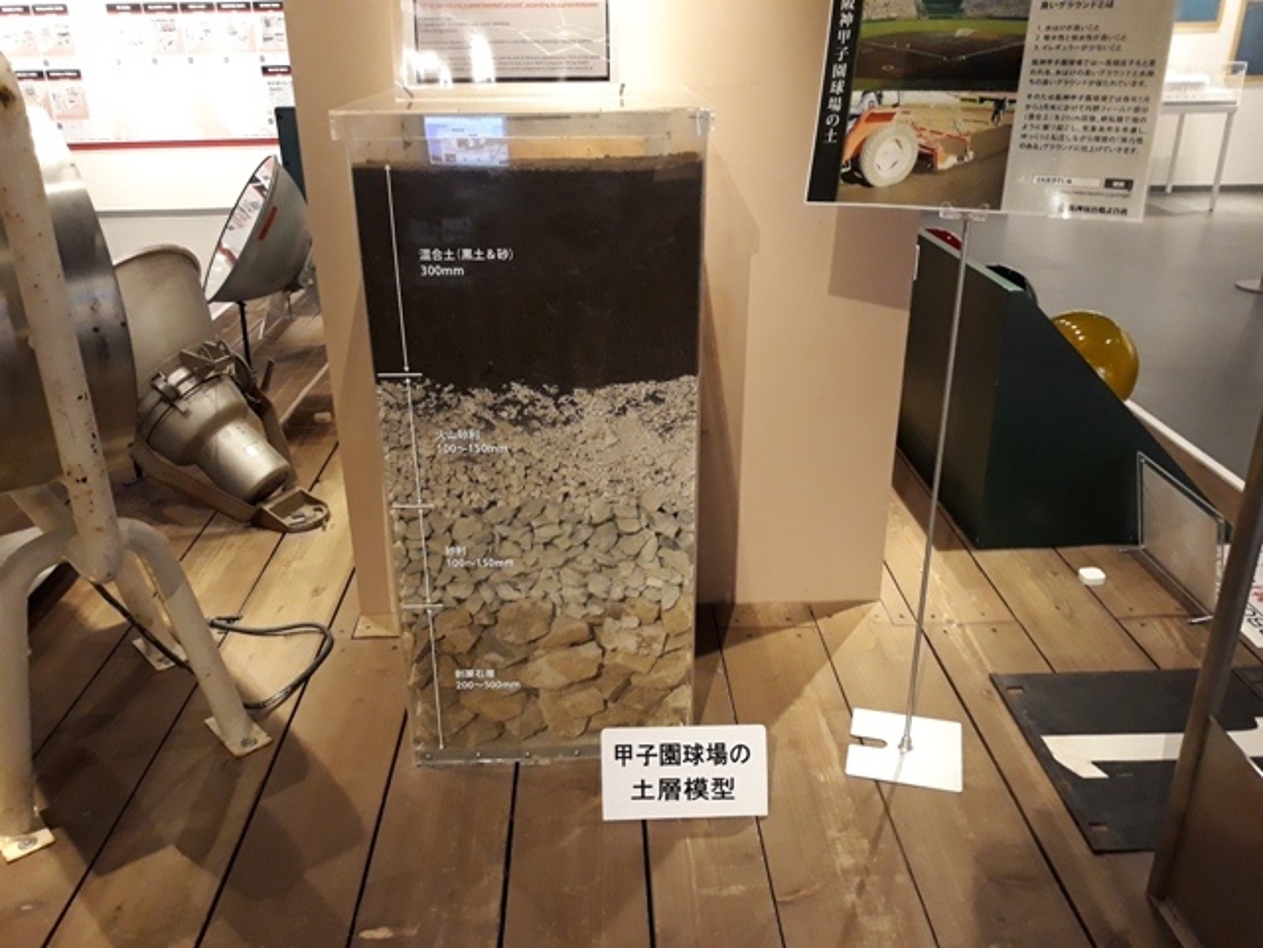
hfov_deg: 65.3
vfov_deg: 51.4
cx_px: 632
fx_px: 985
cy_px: 474
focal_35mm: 27
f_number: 1.7
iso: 400
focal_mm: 3.71
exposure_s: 1/24
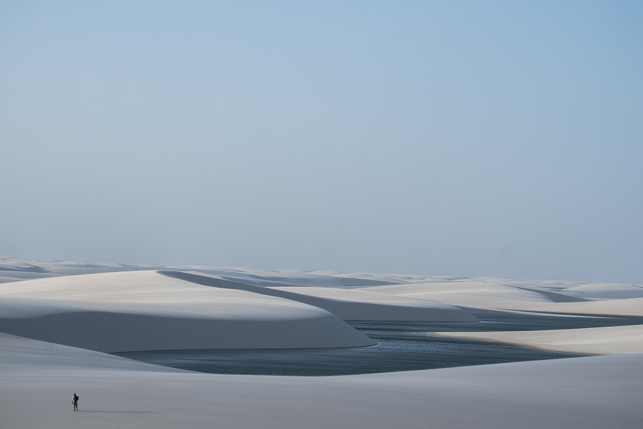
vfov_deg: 12.8
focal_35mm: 107
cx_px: 322
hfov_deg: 19.1
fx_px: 1911
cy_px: 214
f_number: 8
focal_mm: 71.1
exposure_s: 1/250
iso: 200
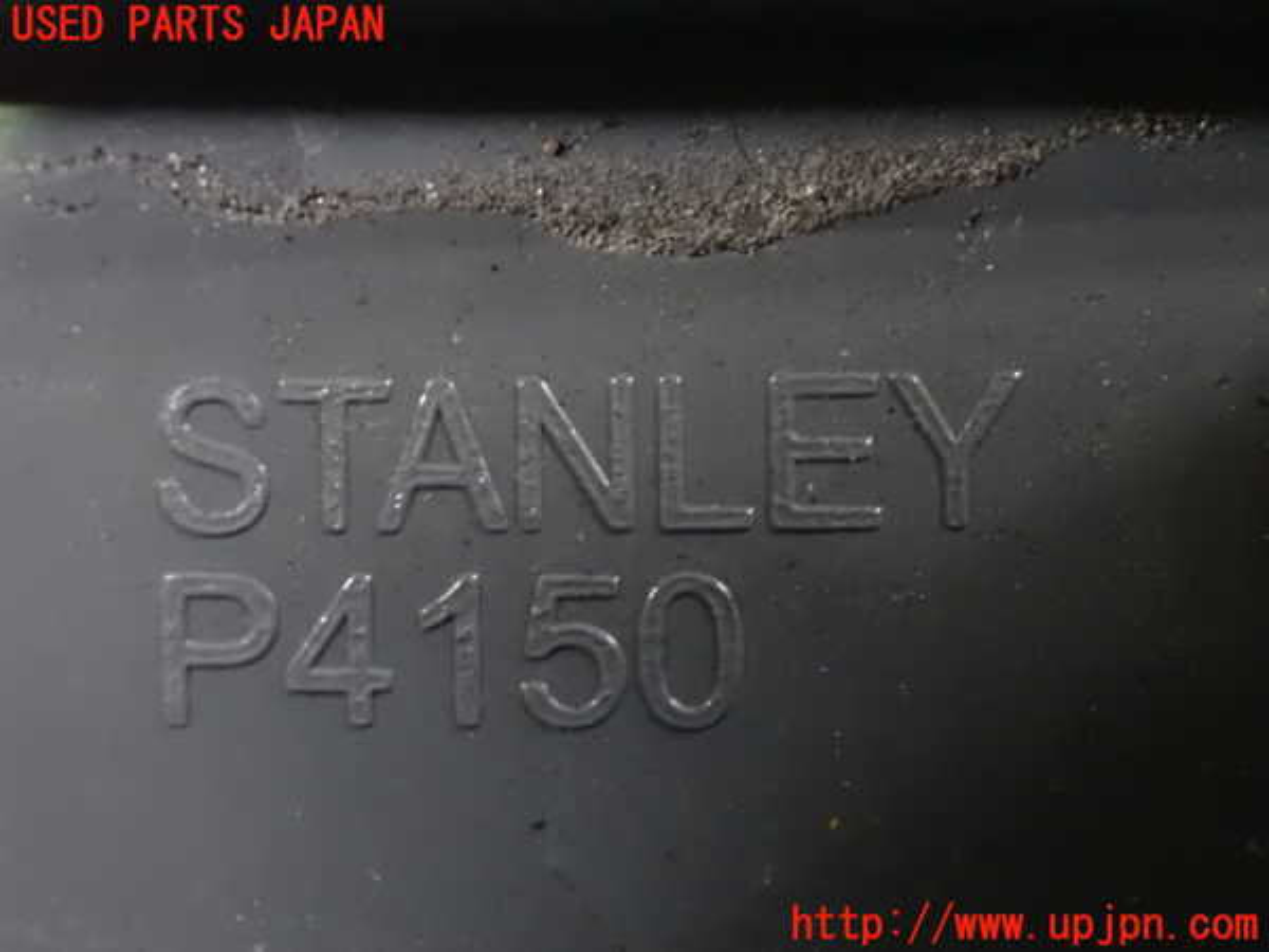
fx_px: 2273
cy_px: 476
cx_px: 634
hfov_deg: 31.2
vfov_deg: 23.7
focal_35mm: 62
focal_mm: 11.09
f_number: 3.6
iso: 1600
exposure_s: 1/13
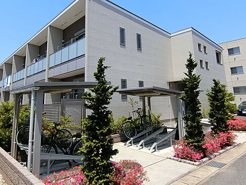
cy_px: 67
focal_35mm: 25
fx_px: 178
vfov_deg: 54.2
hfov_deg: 69.3
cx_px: 113
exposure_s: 1/320
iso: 80
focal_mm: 4.06
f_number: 6.9
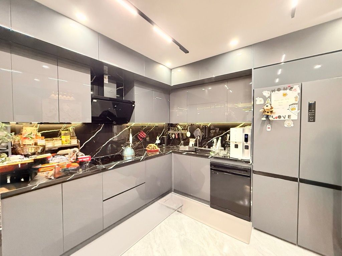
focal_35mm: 14
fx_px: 138
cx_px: 171
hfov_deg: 102.1
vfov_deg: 85.7
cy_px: 128
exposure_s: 1/50
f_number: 2.2
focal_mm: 2.22
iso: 800
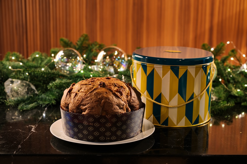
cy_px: 82
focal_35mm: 60
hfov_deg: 33.4
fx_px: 412
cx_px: 124
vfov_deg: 22.6
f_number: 5
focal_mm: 60
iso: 320
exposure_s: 1/15
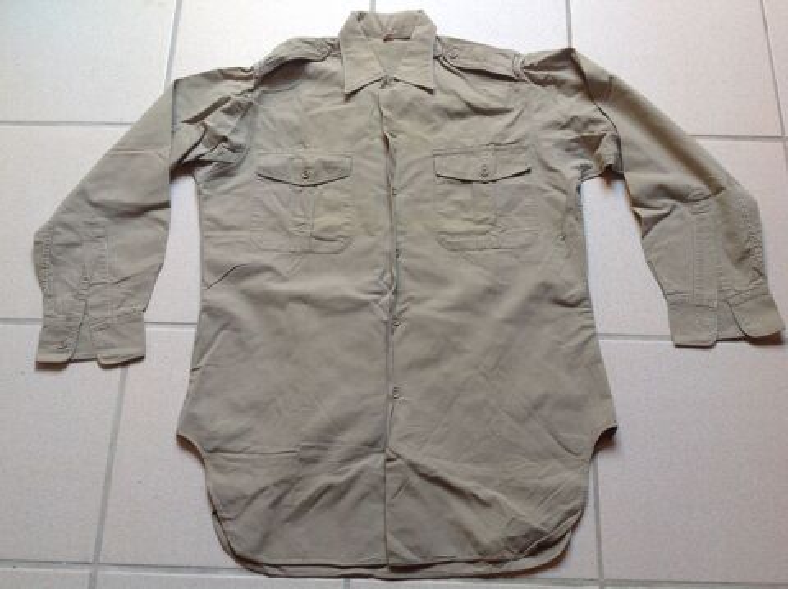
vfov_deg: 40.6
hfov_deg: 52.7
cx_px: 394
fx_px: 796
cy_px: 294
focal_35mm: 35
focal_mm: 4.28
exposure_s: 1/17
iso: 50
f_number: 2.4
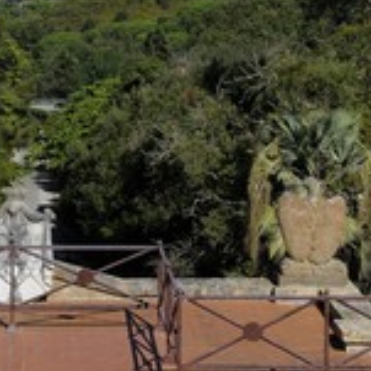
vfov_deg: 12.3
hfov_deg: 12.3
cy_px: 79
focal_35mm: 142
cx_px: 88
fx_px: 1722
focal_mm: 60
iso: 200
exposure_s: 1/200
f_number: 14
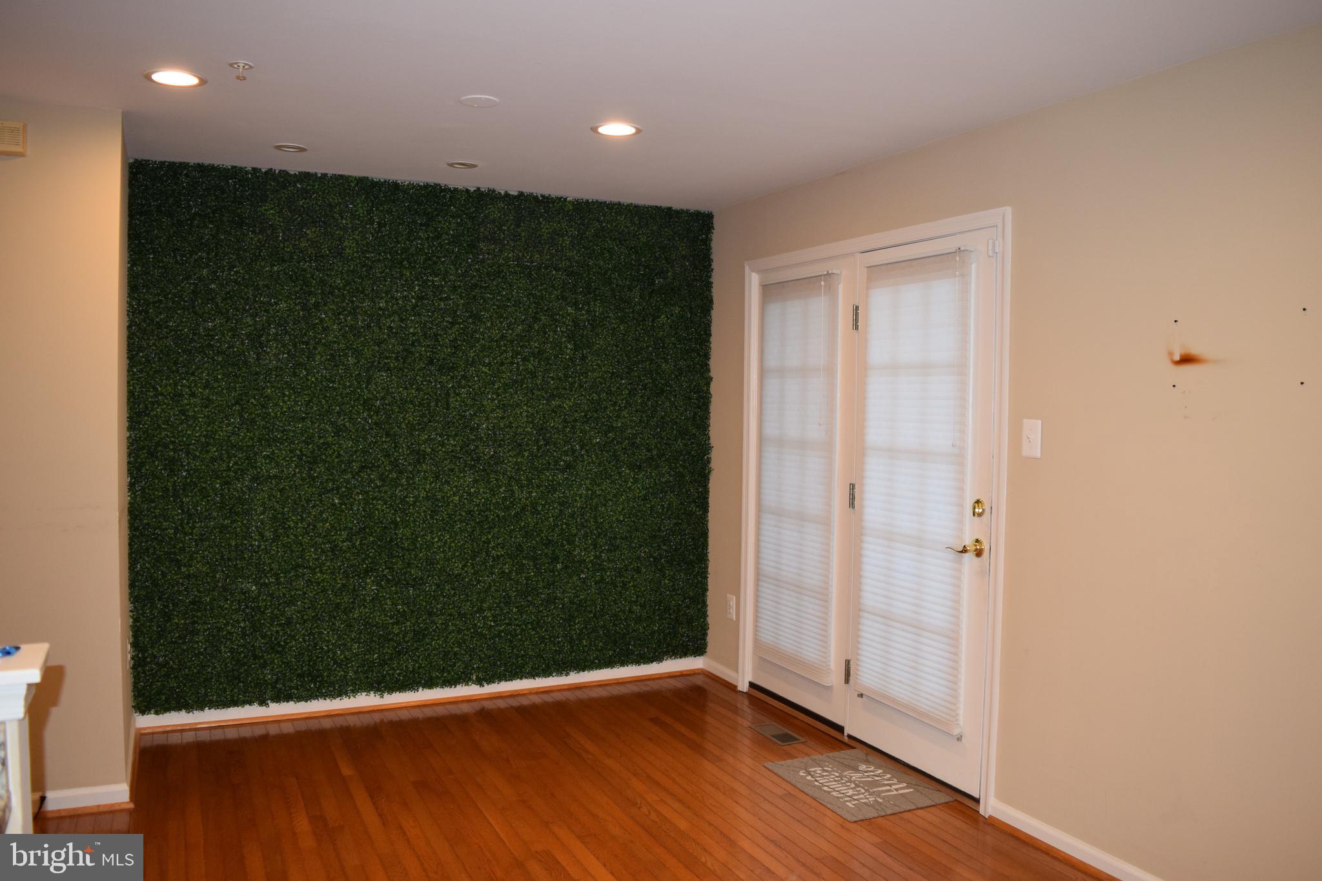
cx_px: 661
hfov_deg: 67.4
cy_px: 440
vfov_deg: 47.9
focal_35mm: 27
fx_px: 991
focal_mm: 18
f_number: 4.5
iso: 800
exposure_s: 1/80
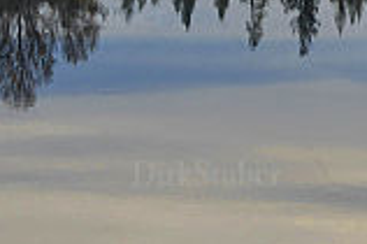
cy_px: -222
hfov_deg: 8.0
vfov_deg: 5.2
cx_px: 137
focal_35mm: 258
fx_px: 2627
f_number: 22
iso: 100
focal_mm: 60
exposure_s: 1/15
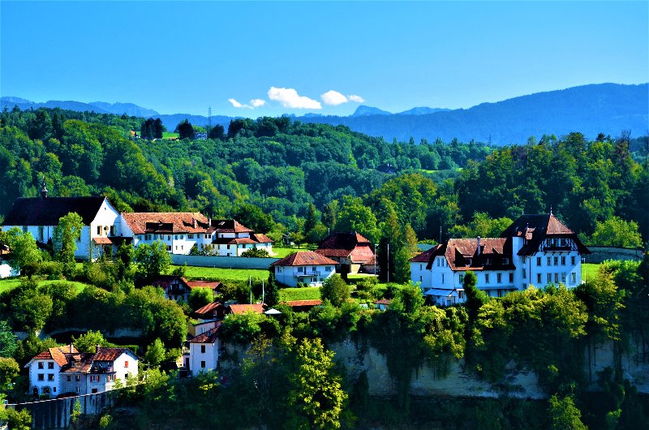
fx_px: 1565
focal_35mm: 87
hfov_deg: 23.4
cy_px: 215
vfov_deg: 15.6
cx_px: 324
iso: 320
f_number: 9
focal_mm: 58
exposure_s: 1/125
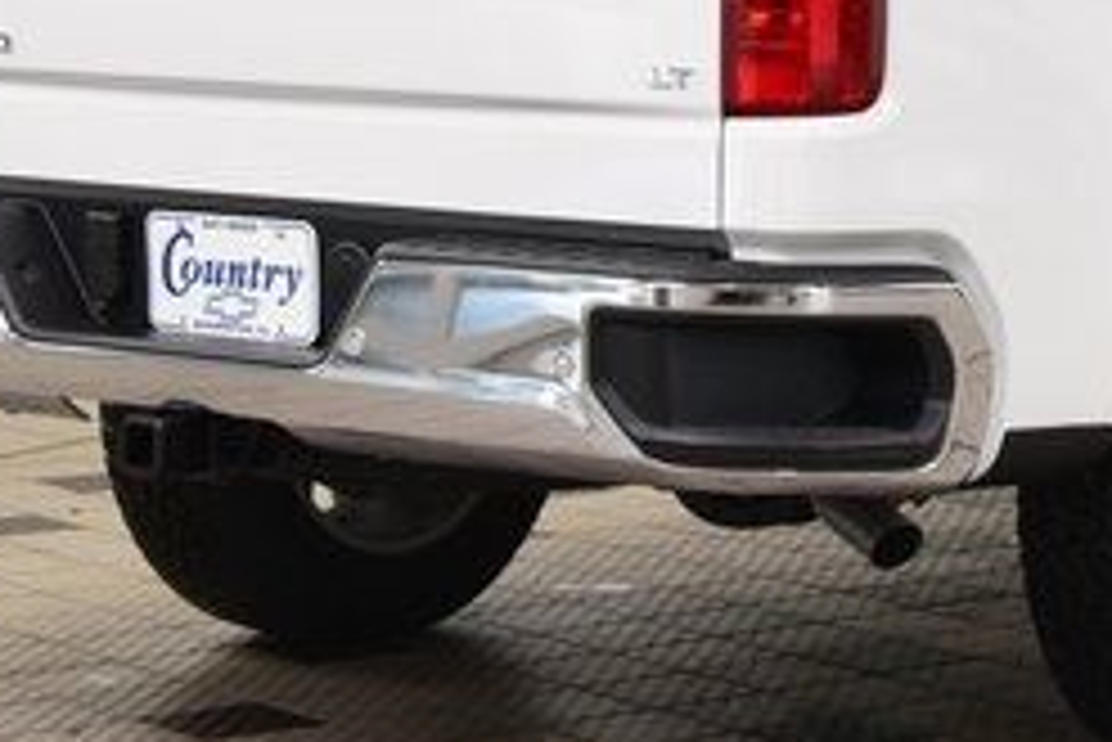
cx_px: 1085
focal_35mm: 140
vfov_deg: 9.7
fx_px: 4327
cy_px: 7
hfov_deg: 14.4
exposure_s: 1/30
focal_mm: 36
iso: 800
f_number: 7.1
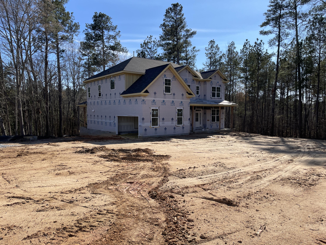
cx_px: 163
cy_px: 122
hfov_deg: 67.3
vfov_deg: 53.1
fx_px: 245
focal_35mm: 26
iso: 32
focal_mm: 4.2
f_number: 1.6
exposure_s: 1/2747
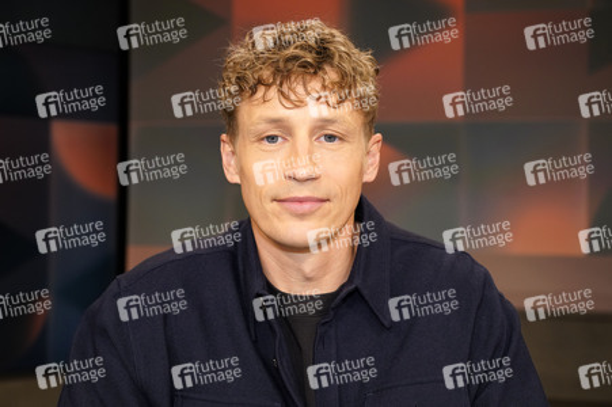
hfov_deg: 36.9
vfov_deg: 25.0
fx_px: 917
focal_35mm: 54
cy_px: 204
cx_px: 306
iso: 2000
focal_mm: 54
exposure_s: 1/160
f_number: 5
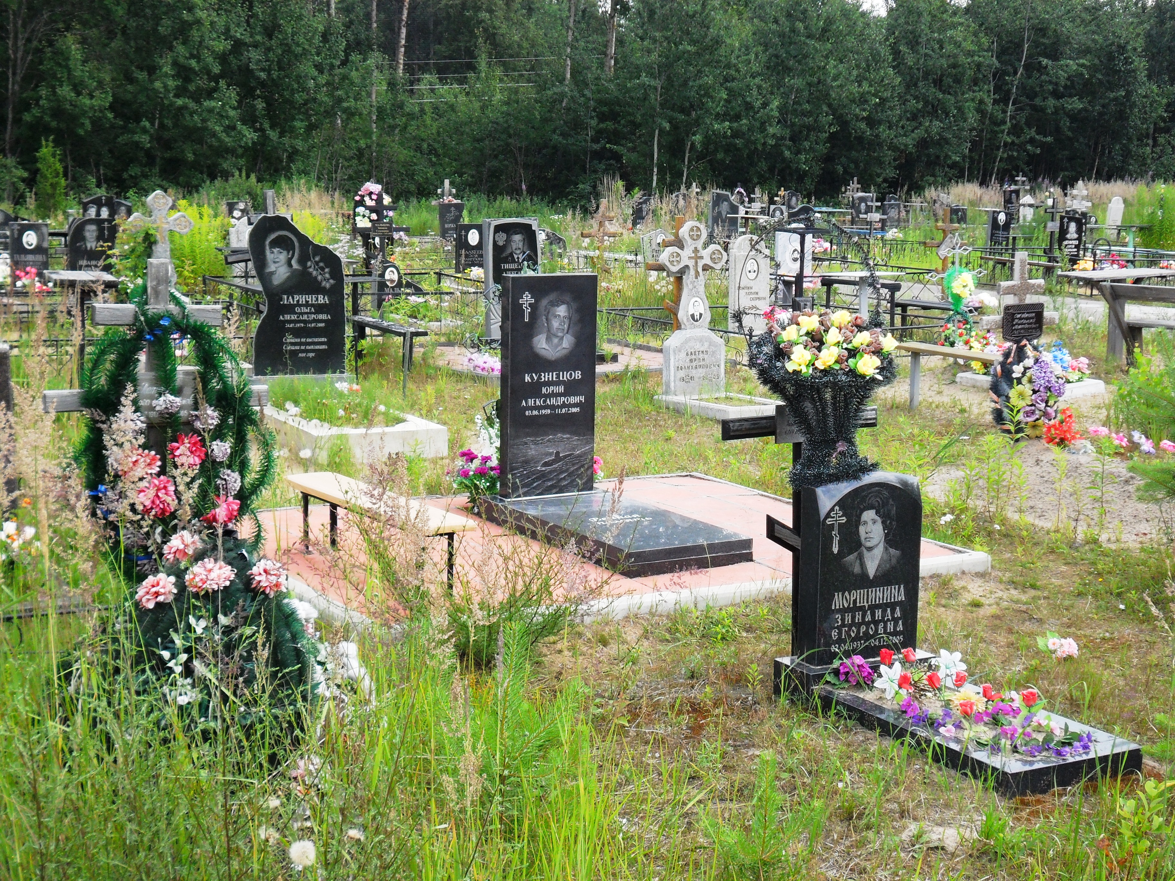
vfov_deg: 28.0
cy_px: 440
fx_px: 1765
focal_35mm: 52
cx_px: 588
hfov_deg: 36.8
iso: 100
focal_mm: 9.3
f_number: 5
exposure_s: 1/180
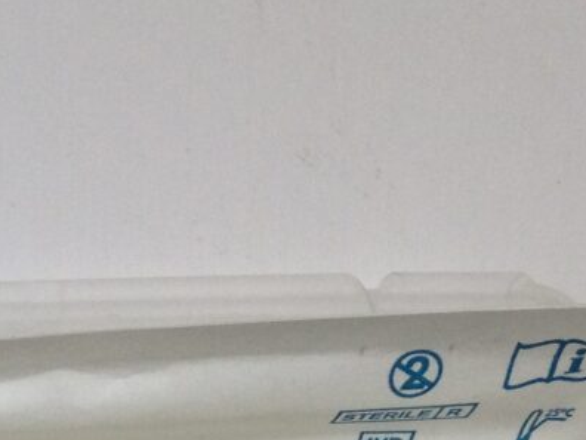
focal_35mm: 128
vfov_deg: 10.9
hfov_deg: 14.4
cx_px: -287
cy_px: 776
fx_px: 2167
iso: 80
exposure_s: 1/120
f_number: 2.4
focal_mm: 4.12
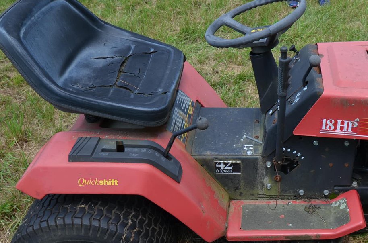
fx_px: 459
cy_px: 178
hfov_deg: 41.8
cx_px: 294
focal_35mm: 45
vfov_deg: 29.3
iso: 200
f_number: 7.1
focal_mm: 16
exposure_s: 1/200
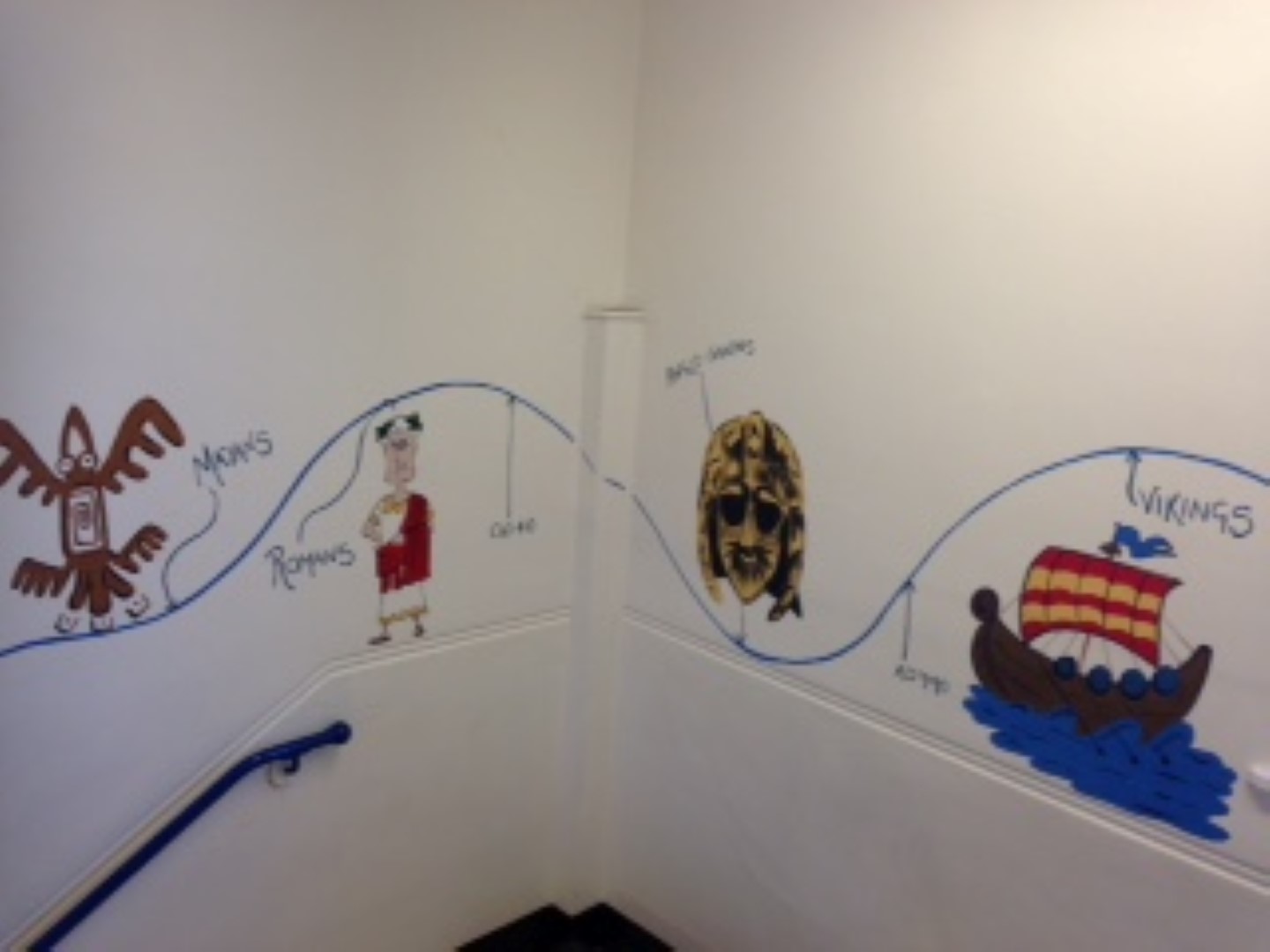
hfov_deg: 55.4
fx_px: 1211
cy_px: 476
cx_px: 635
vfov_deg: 42.9
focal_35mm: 33
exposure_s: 1/60
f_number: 2.4
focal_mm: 4.12
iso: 64
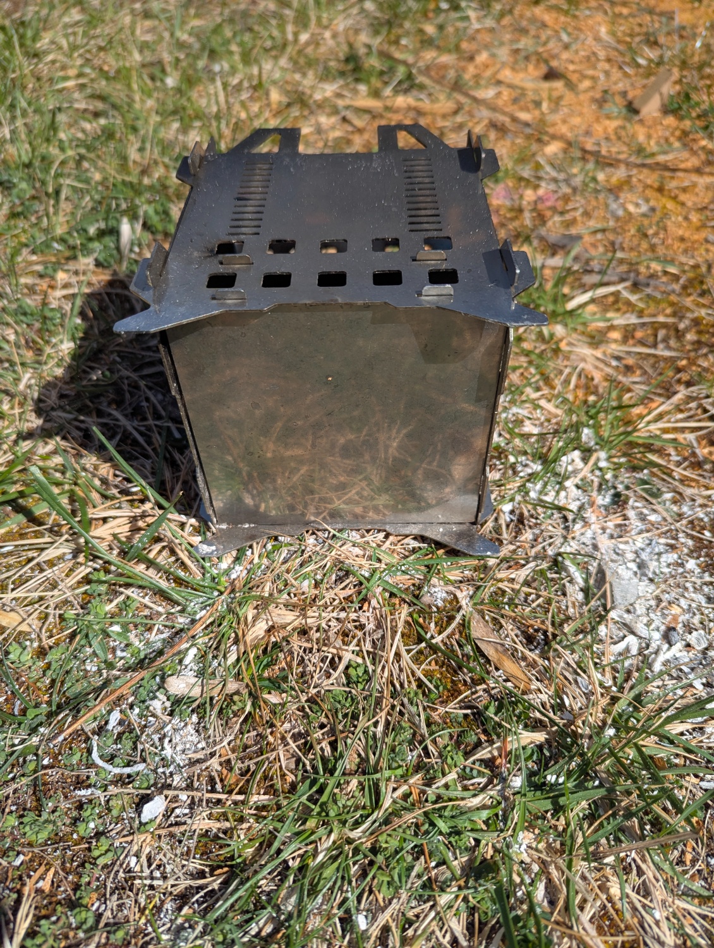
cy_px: 474
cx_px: 357
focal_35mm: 24
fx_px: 658
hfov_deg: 57.0
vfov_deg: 71.5
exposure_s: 1/2137
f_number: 1.85
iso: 39
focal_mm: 6.81
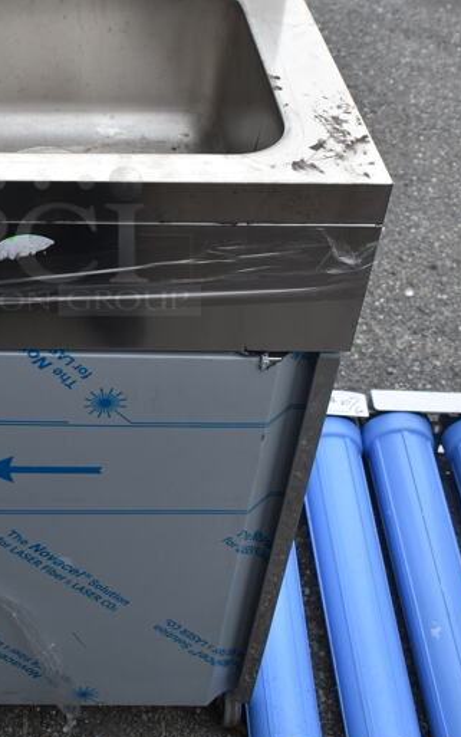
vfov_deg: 40.5
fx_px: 984
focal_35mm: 49
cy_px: 241
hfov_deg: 25.5
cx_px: 42
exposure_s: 1/100
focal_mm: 18
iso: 100
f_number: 5
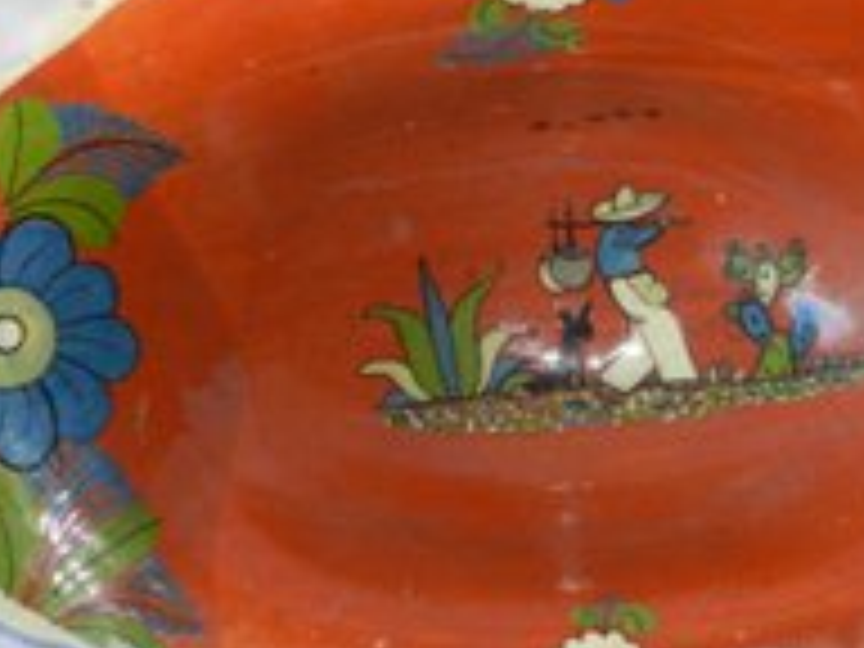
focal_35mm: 82
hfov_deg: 23.8
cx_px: 542
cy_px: 304
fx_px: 2047
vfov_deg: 18.0
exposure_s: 1/30
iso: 200
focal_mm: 8.1
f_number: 4.2
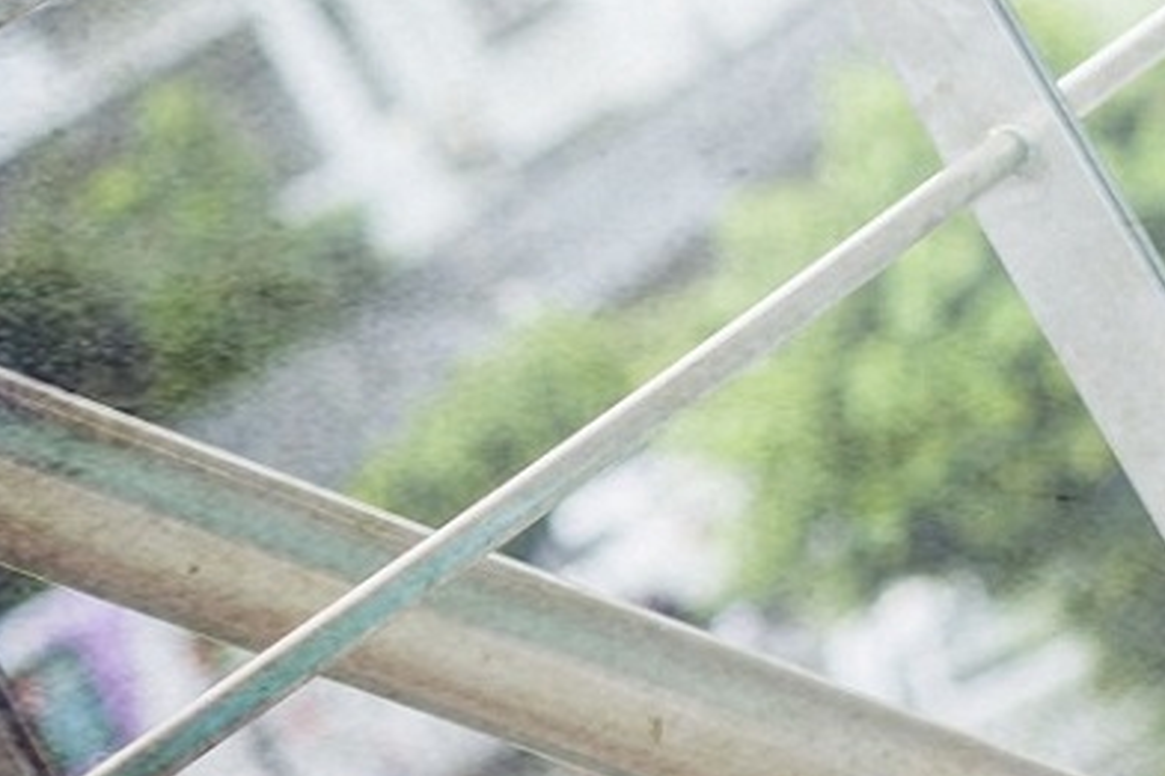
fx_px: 11353
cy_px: -337
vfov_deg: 3.9
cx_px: 2101
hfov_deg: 5.8
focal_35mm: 351
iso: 250
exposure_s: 1/40
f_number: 5.6
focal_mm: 85
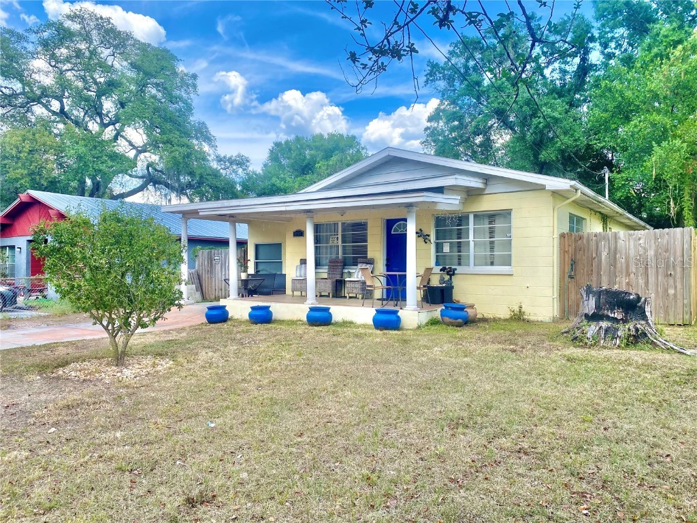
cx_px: 348
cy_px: 262
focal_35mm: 26
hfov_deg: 67.3
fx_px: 524
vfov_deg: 53.1
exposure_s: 1/998
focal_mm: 4.25
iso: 32
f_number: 1.8
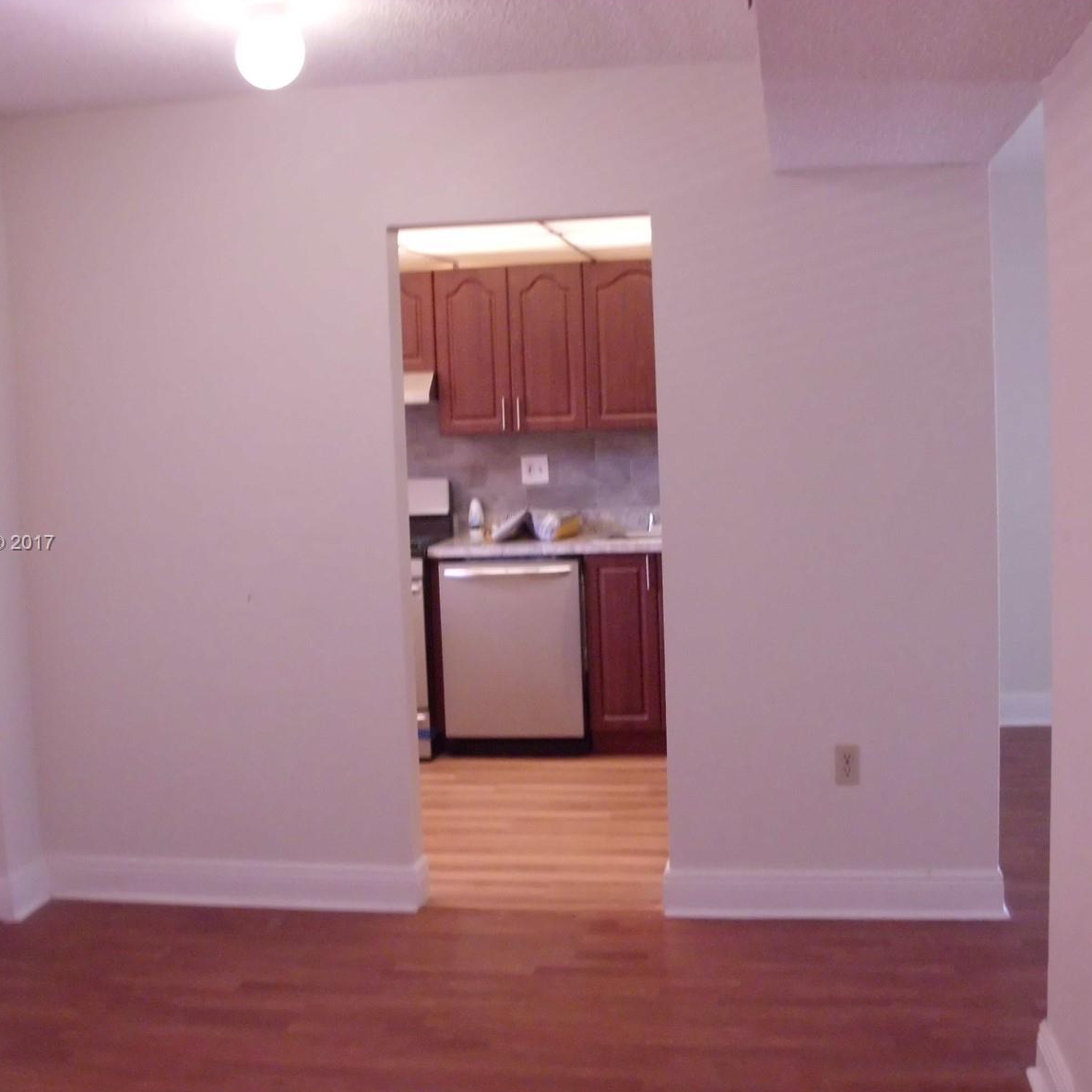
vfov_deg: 39.2
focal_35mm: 43
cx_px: 497
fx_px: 1535
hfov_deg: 39.1
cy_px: 544
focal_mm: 6.3
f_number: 2.9
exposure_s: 1/60
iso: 400
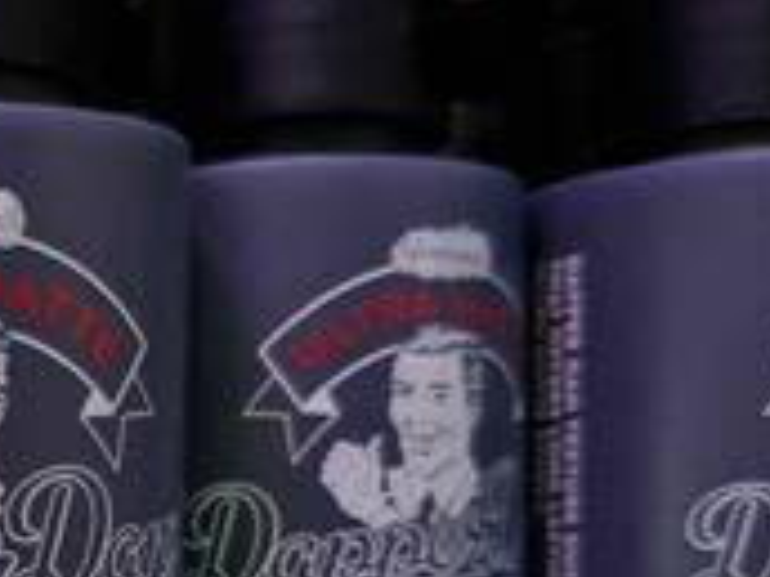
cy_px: 575
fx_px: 1490
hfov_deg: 26.5
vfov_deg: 21.2
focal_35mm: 67
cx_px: -94
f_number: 1.8
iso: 125
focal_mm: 5.54
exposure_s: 1/100
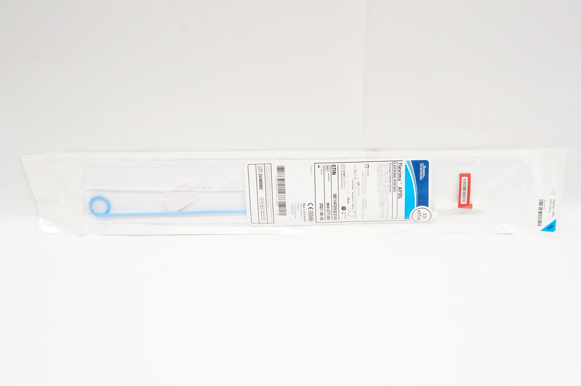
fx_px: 653
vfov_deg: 32.9
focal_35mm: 40
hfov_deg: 48.0
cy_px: 193
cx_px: 290
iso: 3200
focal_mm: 27
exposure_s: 1/250
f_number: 8
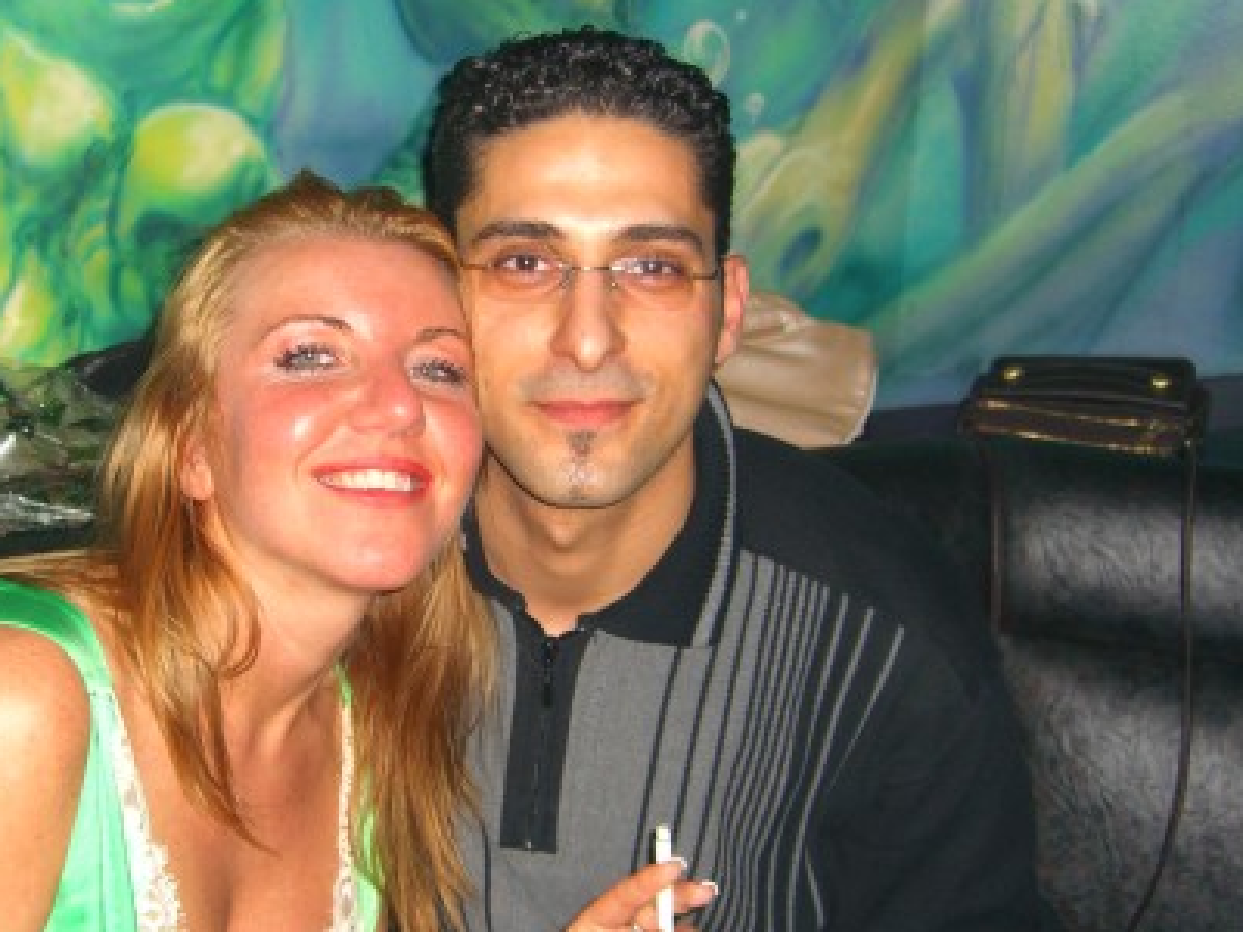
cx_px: 420
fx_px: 2047
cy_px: 519
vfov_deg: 25.6
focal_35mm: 57
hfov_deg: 33.5
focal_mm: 7.9
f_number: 2.8
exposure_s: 1/60
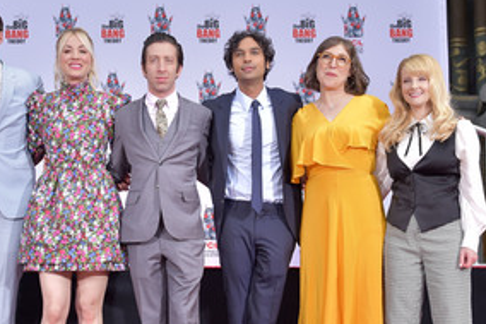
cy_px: 192
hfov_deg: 34.7
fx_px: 769
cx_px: 161
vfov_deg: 23.7
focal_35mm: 57
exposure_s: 1/250
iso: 160
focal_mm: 36
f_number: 4
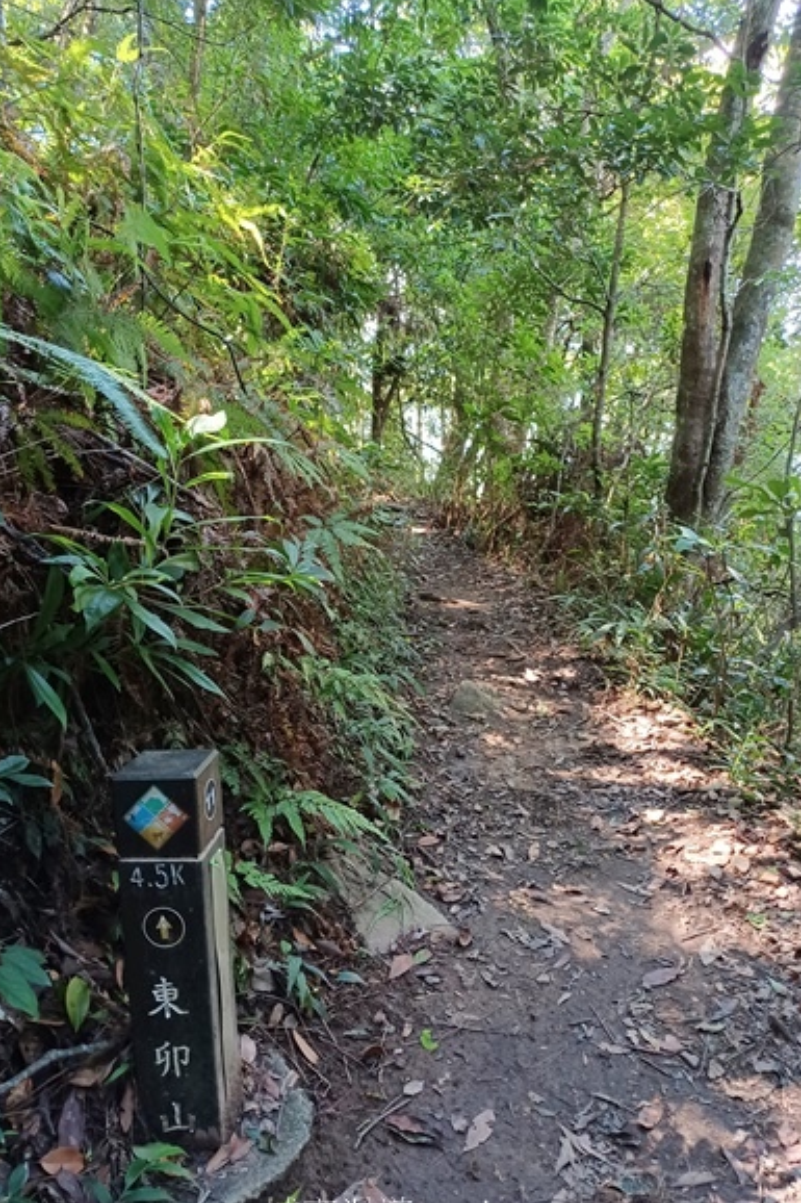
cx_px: 395
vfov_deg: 67.4
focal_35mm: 27
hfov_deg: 47.9
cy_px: 616
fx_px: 902
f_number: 1.8
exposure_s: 1/30
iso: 320
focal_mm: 4.6
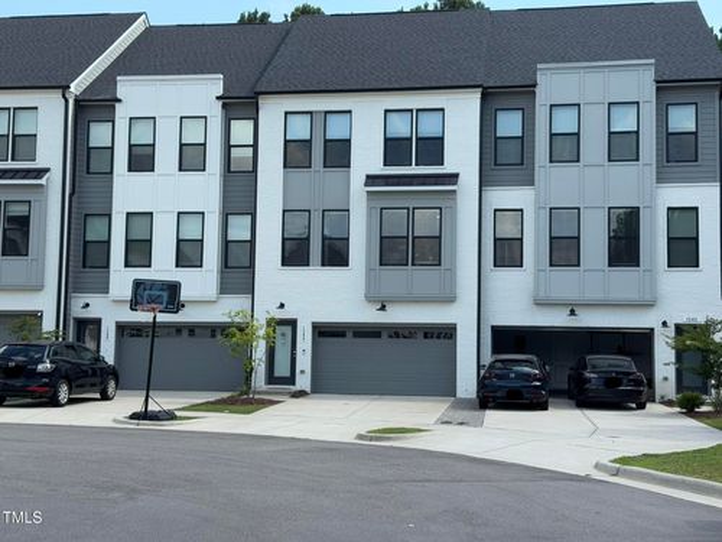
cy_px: 271
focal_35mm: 48
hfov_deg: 39.7
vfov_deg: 30.3
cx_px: 361
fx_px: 1001
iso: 64
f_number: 1.78
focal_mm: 6.76
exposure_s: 1/2331
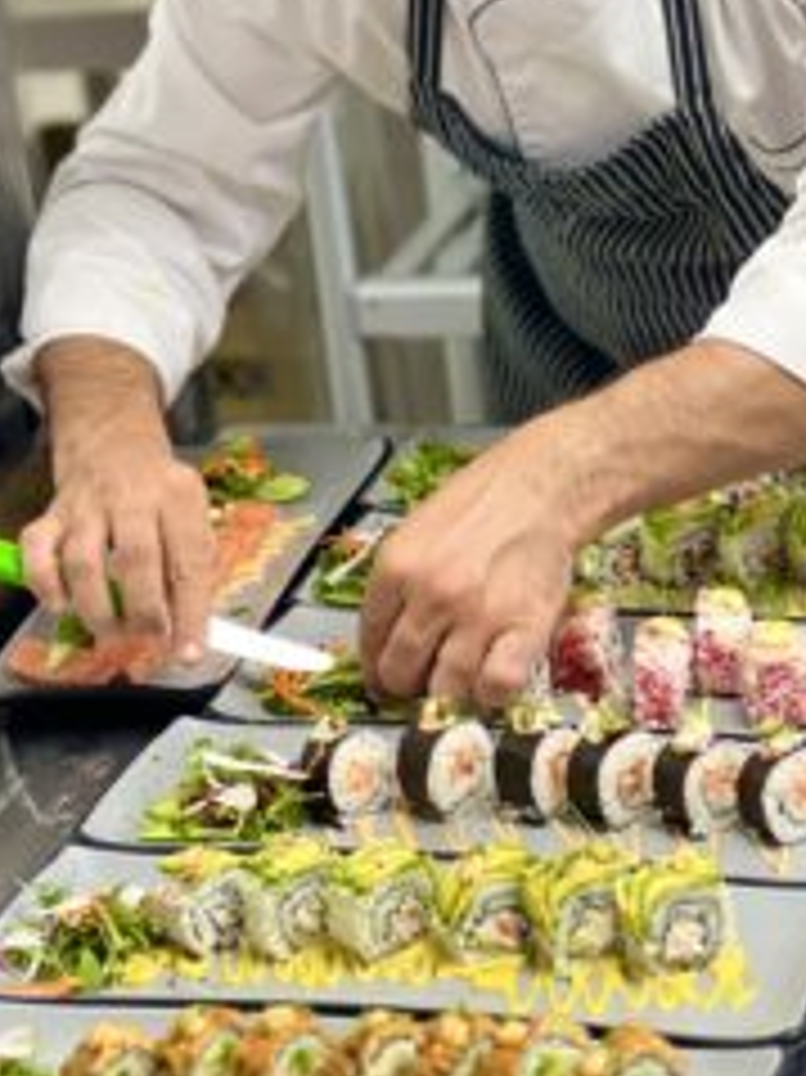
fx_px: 4008
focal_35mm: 129
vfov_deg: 15.2
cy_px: 221
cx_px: 374
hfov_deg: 11.5
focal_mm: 9
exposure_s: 1/40
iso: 160
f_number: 2.8
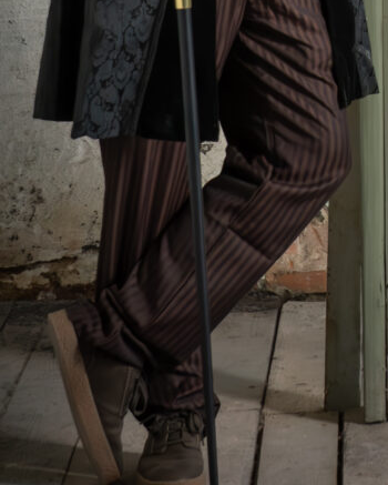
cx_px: 426
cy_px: -119
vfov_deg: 6.7
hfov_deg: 5.4
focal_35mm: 286
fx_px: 4102
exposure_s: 1/100
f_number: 5.6
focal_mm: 74
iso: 3200
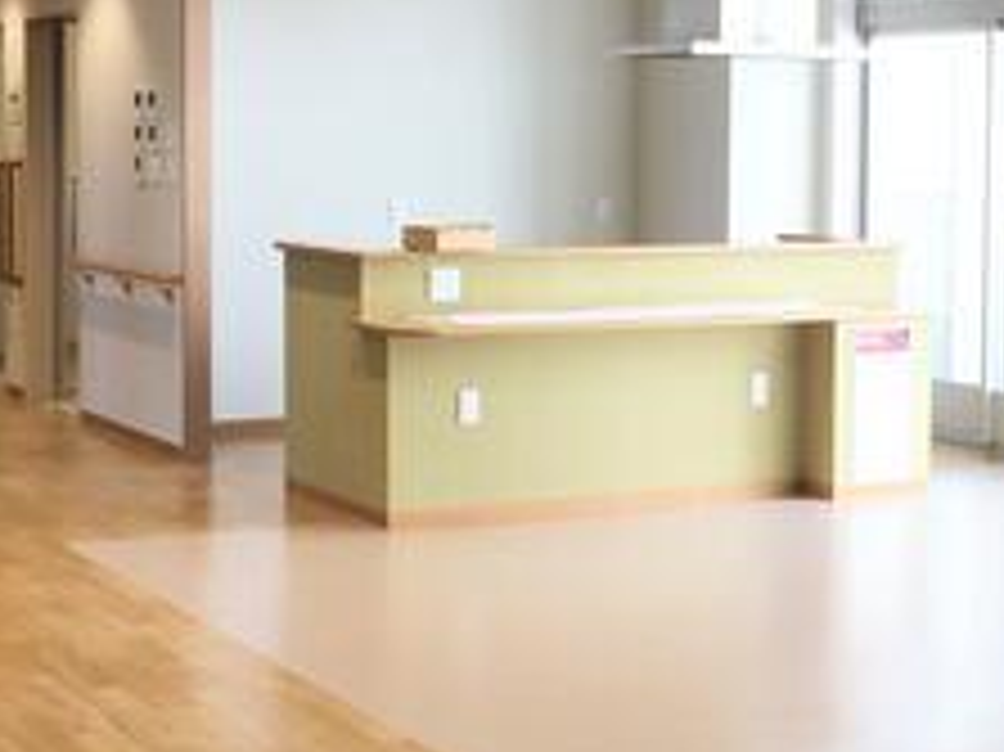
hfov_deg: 24.5
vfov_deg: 18.8
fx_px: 2261
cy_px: 275
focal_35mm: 78
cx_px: 837
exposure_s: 1/122
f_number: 2.2
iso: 32
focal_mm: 4.15
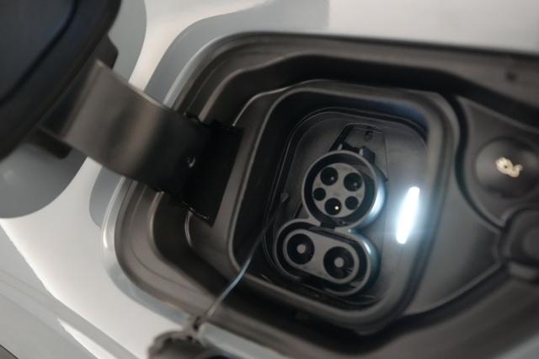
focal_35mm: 28
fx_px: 419
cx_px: 270
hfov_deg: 65.5
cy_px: 180
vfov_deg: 46.4
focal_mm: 28
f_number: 3.5
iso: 12800
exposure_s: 1/160
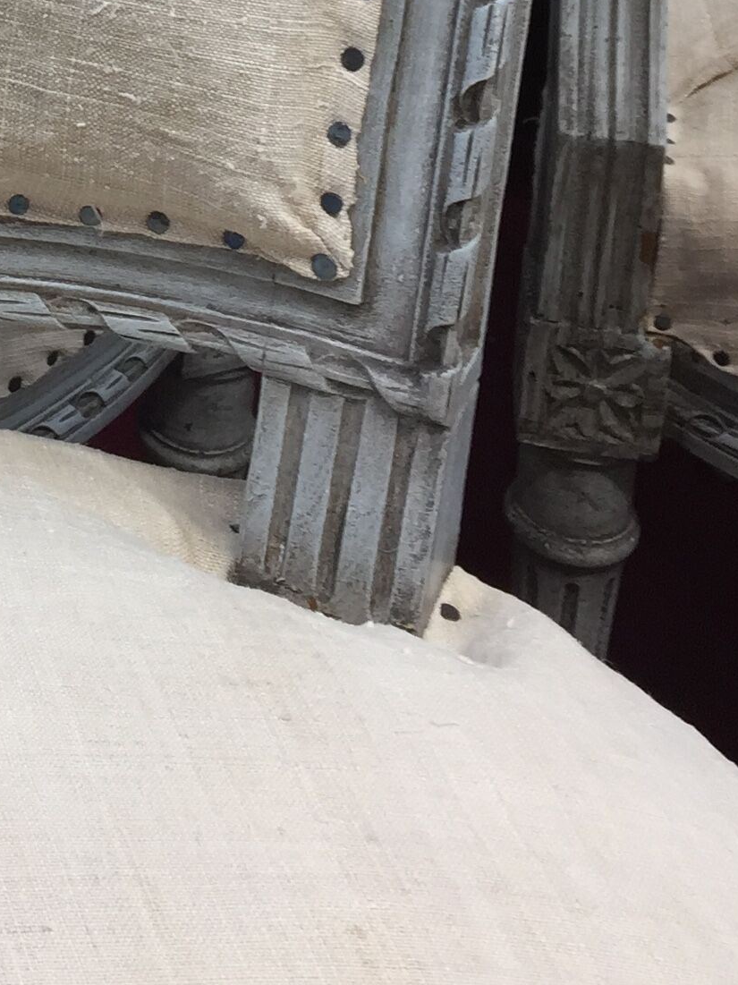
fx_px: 2446
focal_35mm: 86
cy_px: -396
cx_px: -290
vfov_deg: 20.2
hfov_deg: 16.0
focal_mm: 4.15
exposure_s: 1/50
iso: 32
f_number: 2.2
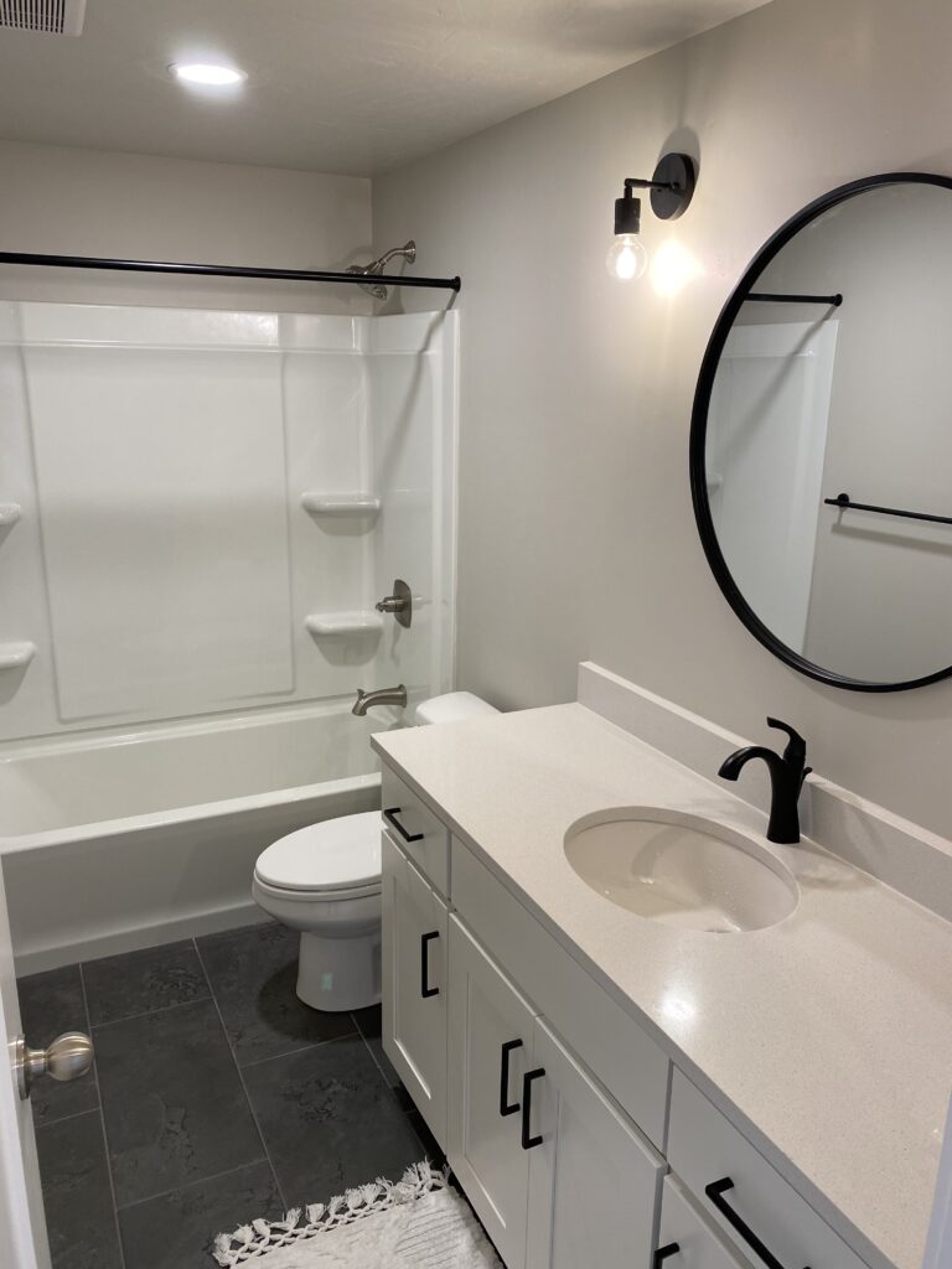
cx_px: 476
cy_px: 634
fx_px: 953
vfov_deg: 67.3
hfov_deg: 53.1
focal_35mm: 26
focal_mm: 4.25
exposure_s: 1/60
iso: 80
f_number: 1.8
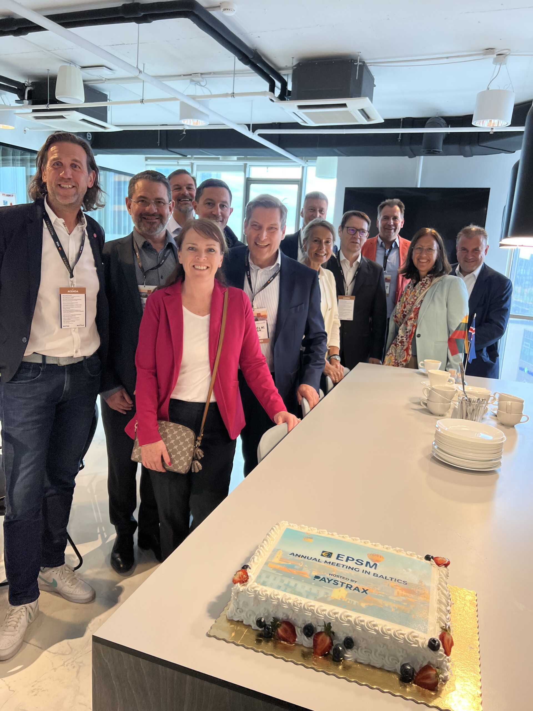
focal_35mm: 26
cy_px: 356
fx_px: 534
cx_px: 266
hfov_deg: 53.1
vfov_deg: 67.3
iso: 40
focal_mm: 5.7
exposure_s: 1/100
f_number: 1.5
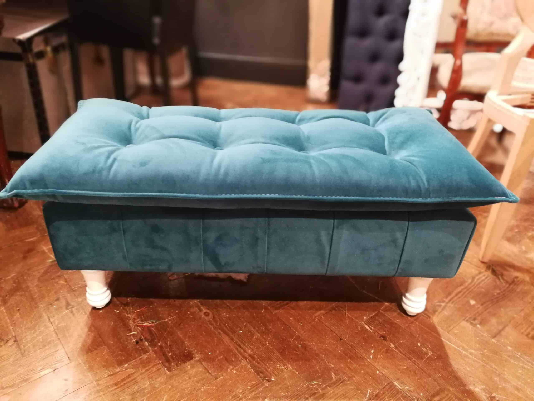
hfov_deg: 65.3
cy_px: 200
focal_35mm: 27
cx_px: 267
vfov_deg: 51.4
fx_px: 417
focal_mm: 3.95
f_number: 4
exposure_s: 1/16.7
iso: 800
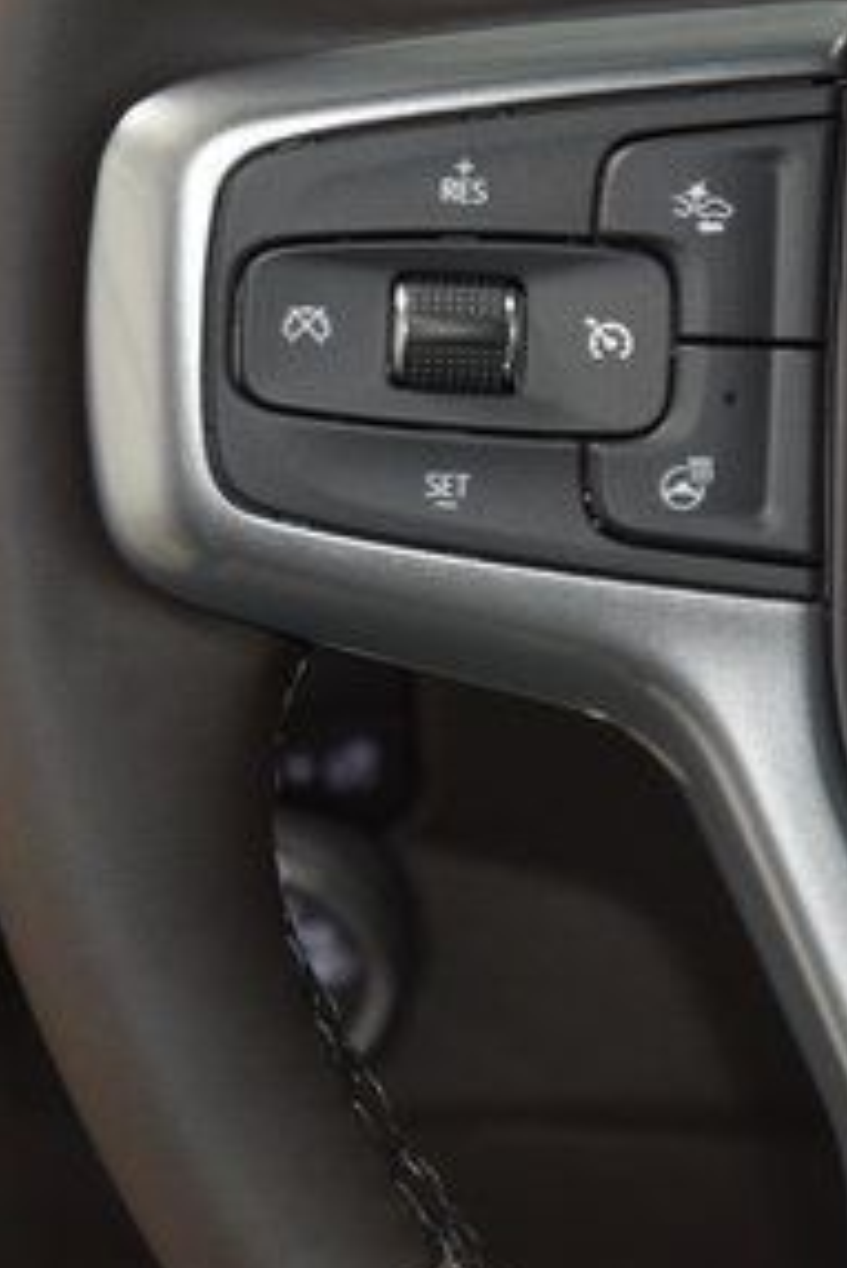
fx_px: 8283
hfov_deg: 5.9
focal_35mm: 235
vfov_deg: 8.7
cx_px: 528
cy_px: 397
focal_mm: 70
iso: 2200
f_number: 4.5
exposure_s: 1/50
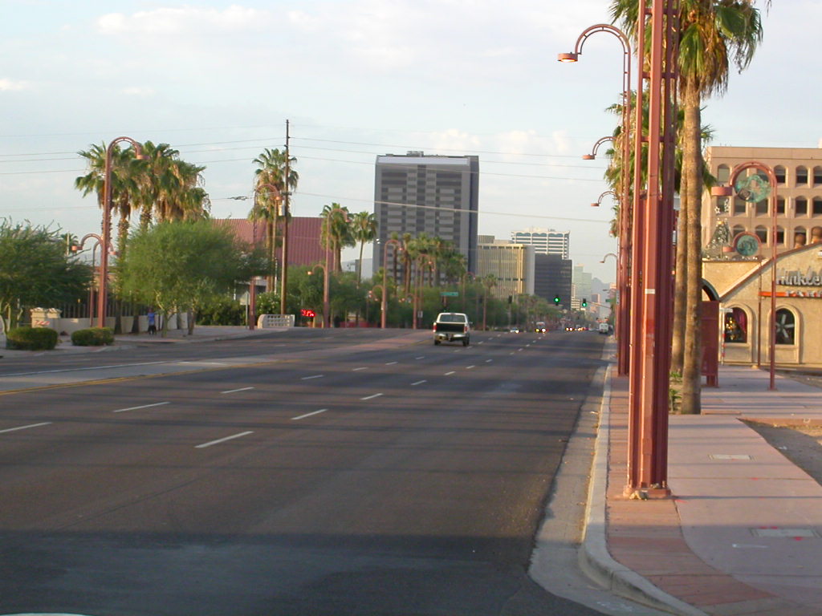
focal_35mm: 111
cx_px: 411
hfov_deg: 17.7
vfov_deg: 13.3
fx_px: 2636
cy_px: 308
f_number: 4.8
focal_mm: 16.8
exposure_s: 1/140
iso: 100
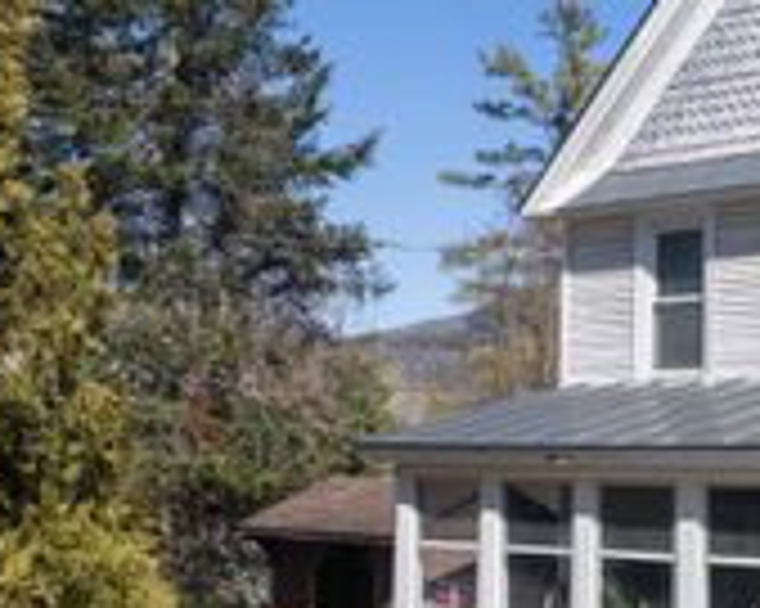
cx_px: 913
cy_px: 390
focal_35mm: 61
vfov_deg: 24.9
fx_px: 1371
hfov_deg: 27.3
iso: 200
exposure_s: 1/320
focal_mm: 8.38
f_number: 2.8
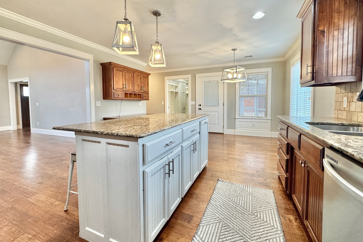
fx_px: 161
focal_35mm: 16
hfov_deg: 96.7
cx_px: 177
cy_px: 111
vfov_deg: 73.6
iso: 200
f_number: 2.2
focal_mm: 2.22
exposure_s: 1/120
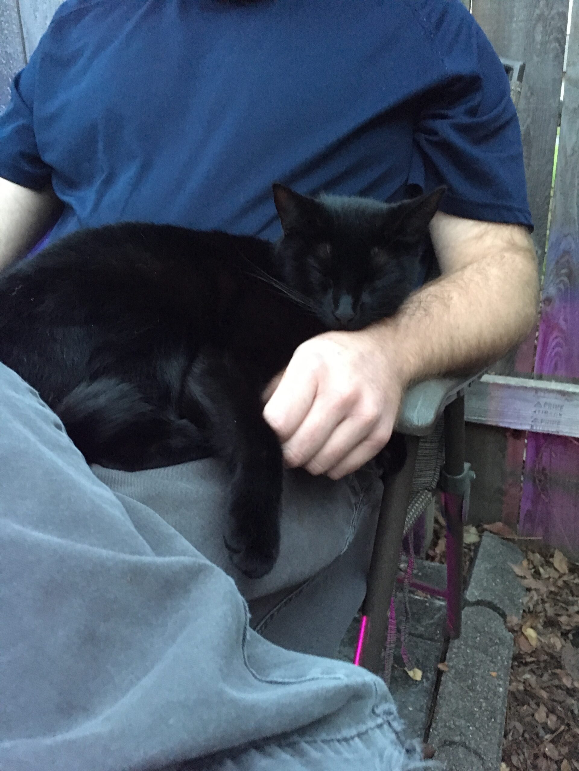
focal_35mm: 29
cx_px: 290
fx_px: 647
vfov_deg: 61.7
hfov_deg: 48.2
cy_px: 386
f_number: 2.2
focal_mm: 4.15
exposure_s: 1/15
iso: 320
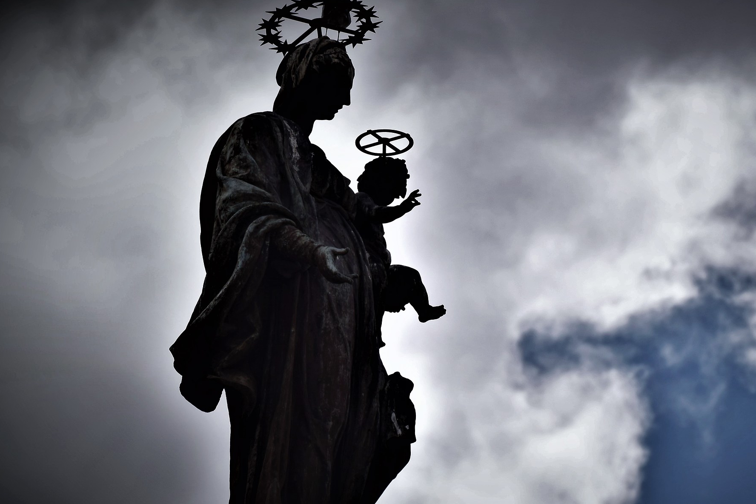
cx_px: 501
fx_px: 12767
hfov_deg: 3.4
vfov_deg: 2.3
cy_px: 289
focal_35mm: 608
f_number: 8
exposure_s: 1/500
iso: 110
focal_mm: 300
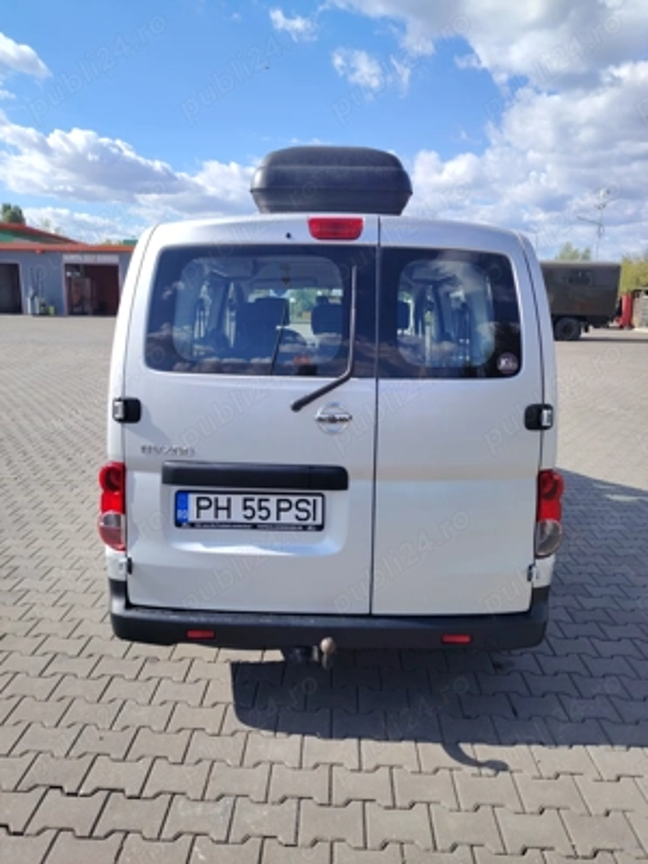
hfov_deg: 56.8
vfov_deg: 71.6
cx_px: 324
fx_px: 599
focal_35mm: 24
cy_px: 432
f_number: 1.75
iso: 100
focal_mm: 5.25
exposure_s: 1/649
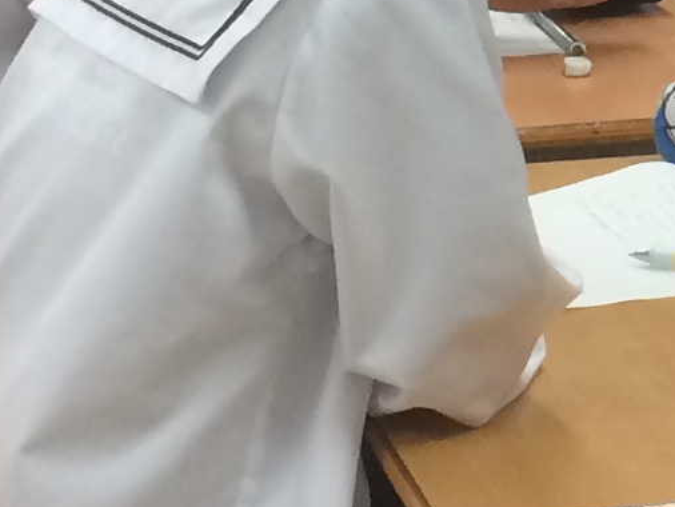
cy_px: -180
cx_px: 948
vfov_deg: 7.8
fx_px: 3648
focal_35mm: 187
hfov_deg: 10.3
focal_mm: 4.15
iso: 50
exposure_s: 1/30
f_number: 2.2
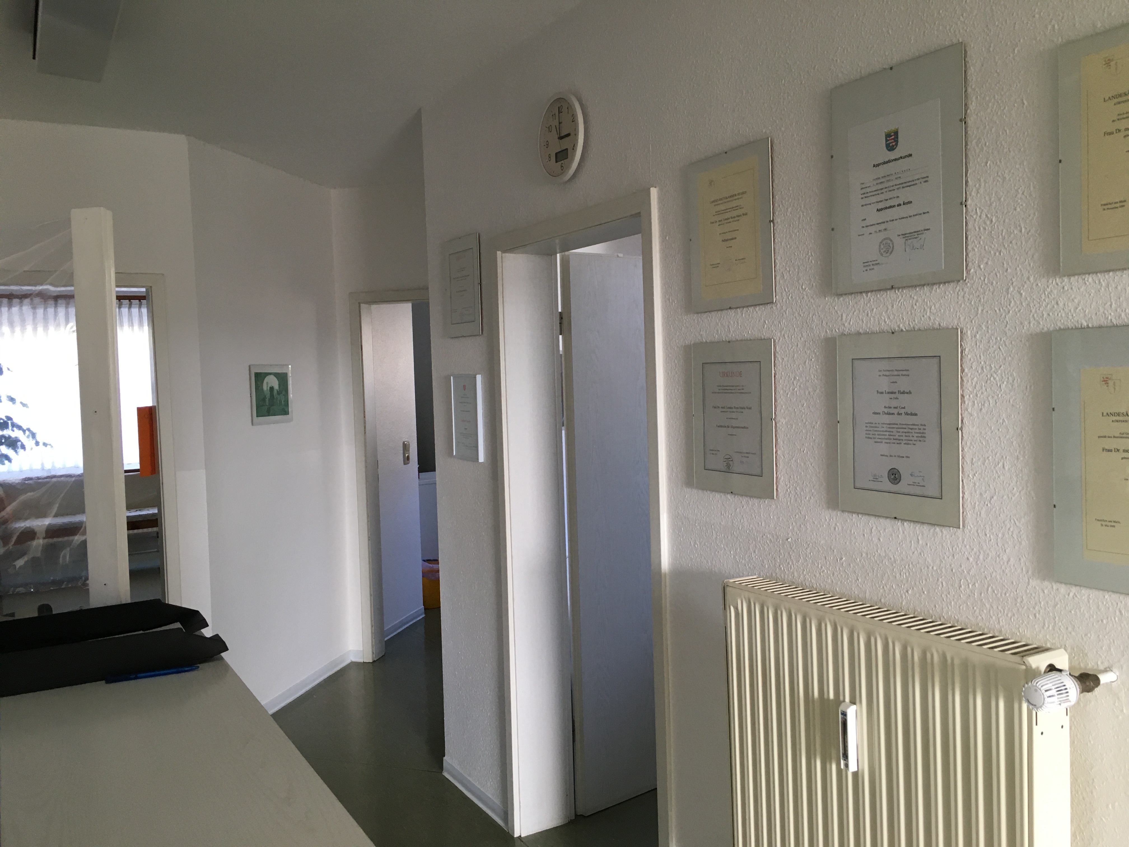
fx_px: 946
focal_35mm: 29
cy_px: 424
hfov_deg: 61.7
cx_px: 564
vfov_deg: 48.2
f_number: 2.2
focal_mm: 4.15
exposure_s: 1/33
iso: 50
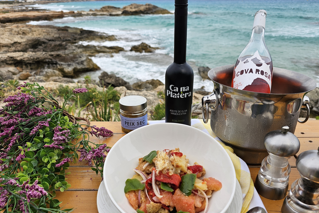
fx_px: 239
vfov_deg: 47.8
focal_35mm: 27
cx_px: 162
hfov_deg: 67.4
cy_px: 118
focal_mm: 6.3
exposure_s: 1/709
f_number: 1.7
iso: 10
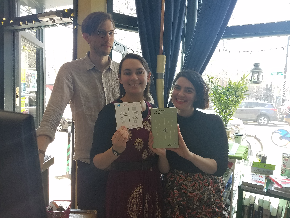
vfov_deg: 53.1
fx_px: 218
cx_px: 145
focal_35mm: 26
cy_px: 109
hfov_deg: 67.3
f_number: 1.7
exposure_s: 1/134
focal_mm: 4.2
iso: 40
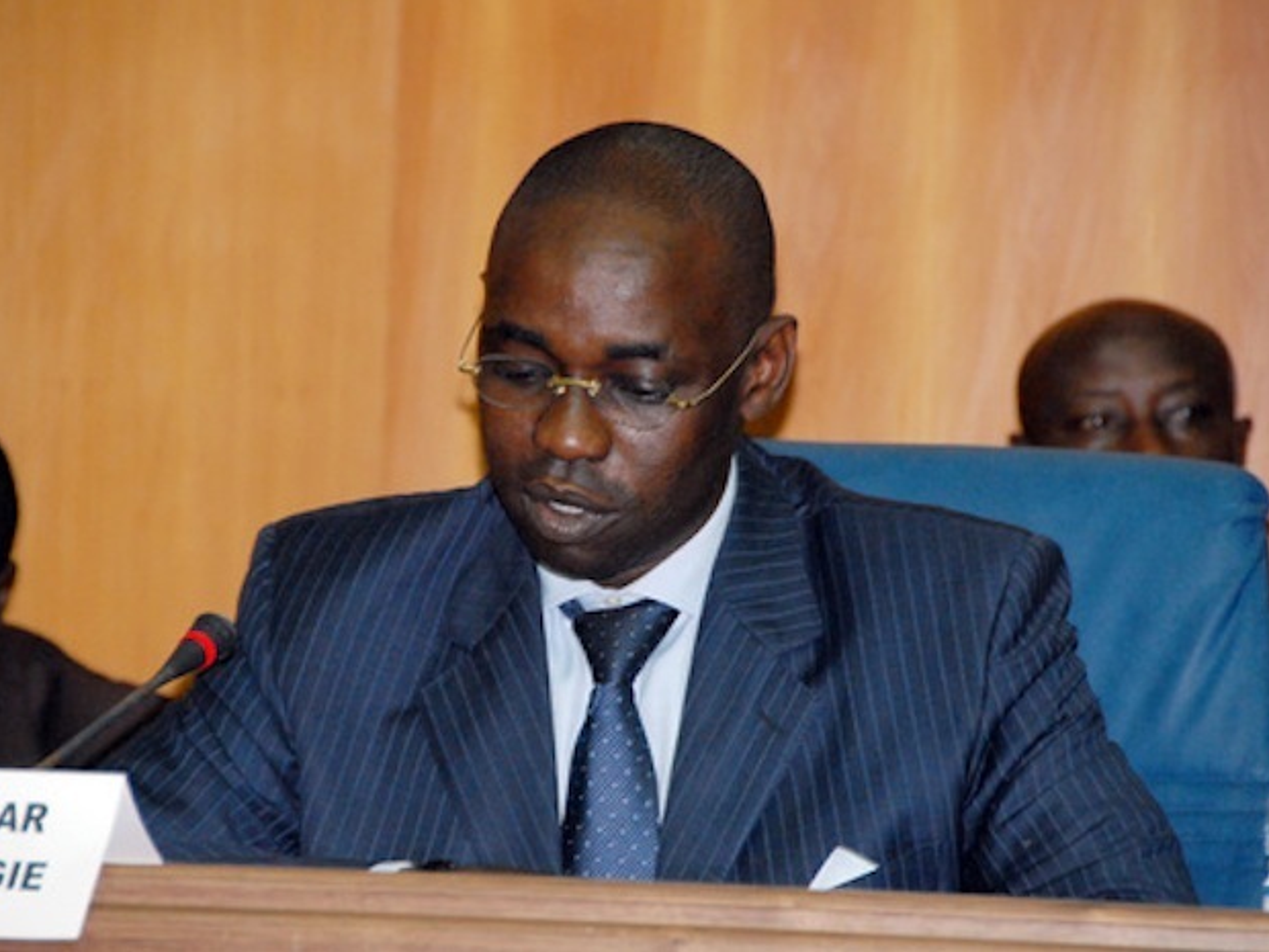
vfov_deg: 4.6
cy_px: 475
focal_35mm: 326
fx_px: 11951
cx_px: 630
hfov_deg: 6.1
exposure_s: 1/60
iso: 1250
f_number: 5.6
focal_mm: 200
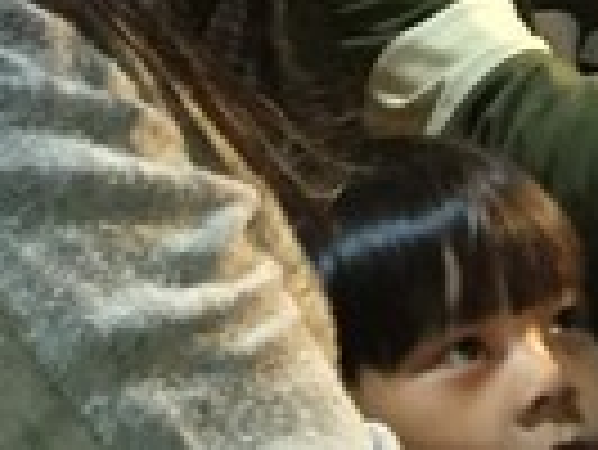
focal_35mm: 131
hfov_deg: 13.1
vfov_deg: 10.2
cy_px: -531
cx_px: 1169
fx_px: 2265
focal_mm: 4.15
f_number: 2.2
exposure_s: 1/30
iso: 160
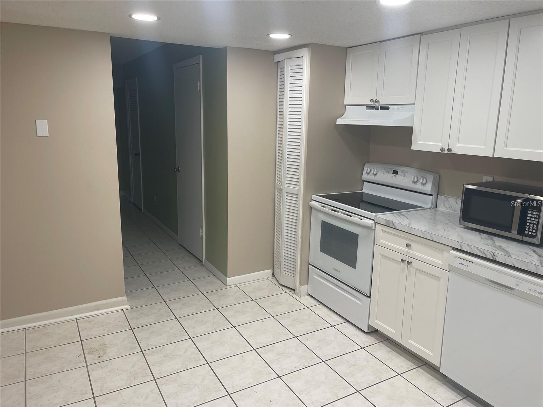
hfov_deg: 67.3
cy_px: 204
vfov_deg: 53.1
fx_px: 408
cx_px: 272
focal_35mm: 26
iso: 50
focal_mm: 5.1
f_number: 1.6
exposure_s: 1/120
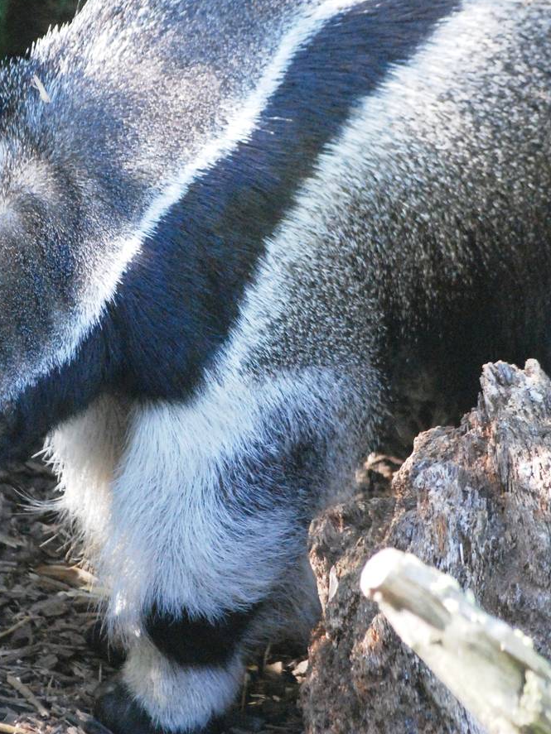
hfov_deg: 3.4
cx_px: 146
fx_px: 9404
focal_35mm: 443
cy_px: 271
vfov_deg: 4.5
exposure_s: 1/400
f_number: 4.8
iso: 1600
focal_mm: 170
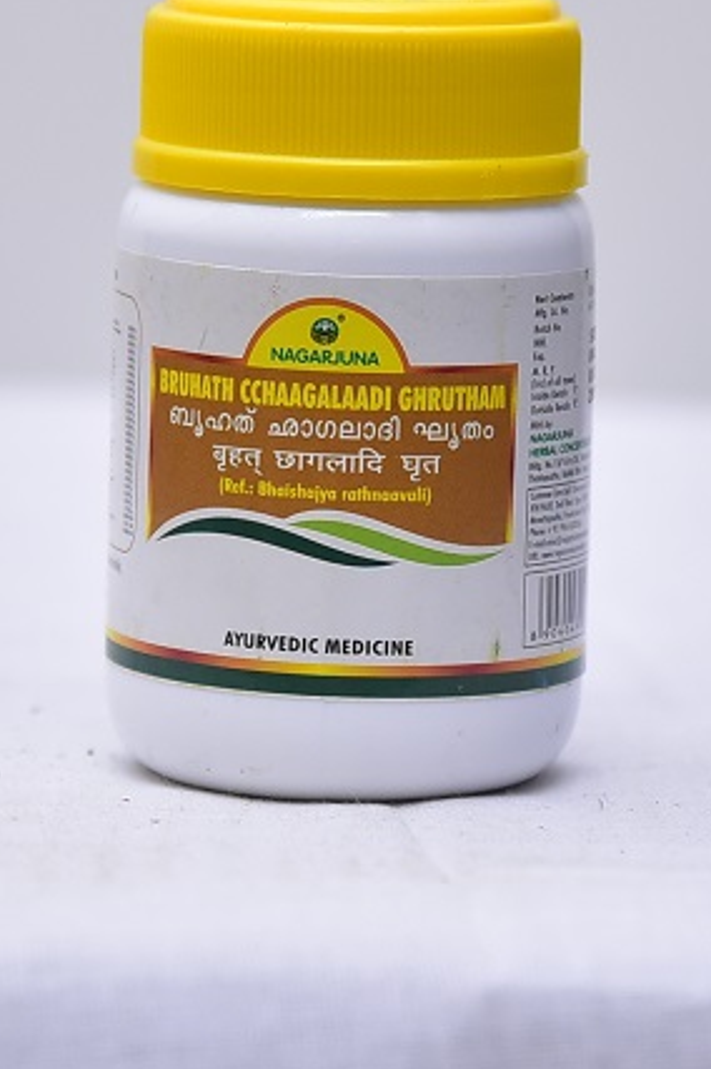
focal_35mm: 106
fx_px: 3145
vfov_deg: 19.3
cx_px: 358
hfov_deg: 12.9
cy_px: 501
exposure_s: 1/160
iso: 1250
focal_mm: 86
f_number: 4
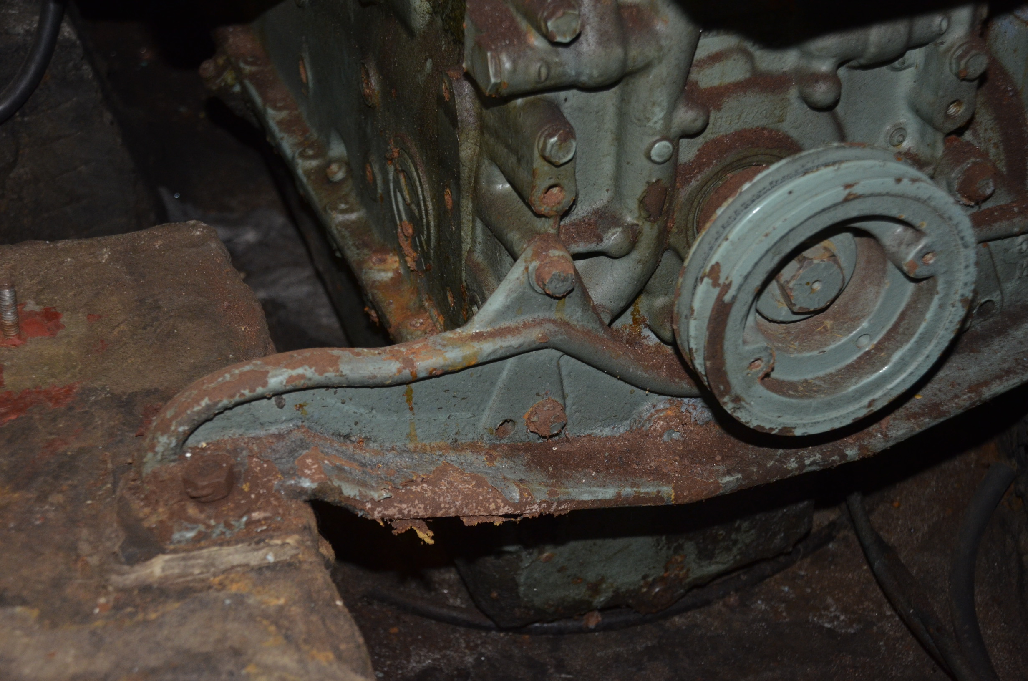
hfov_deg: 33.5
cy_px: 340
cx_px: 514
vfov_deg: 22.5
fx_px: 1710
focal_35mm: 60
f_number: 5
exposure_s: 1/60
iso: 1000
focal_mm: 40
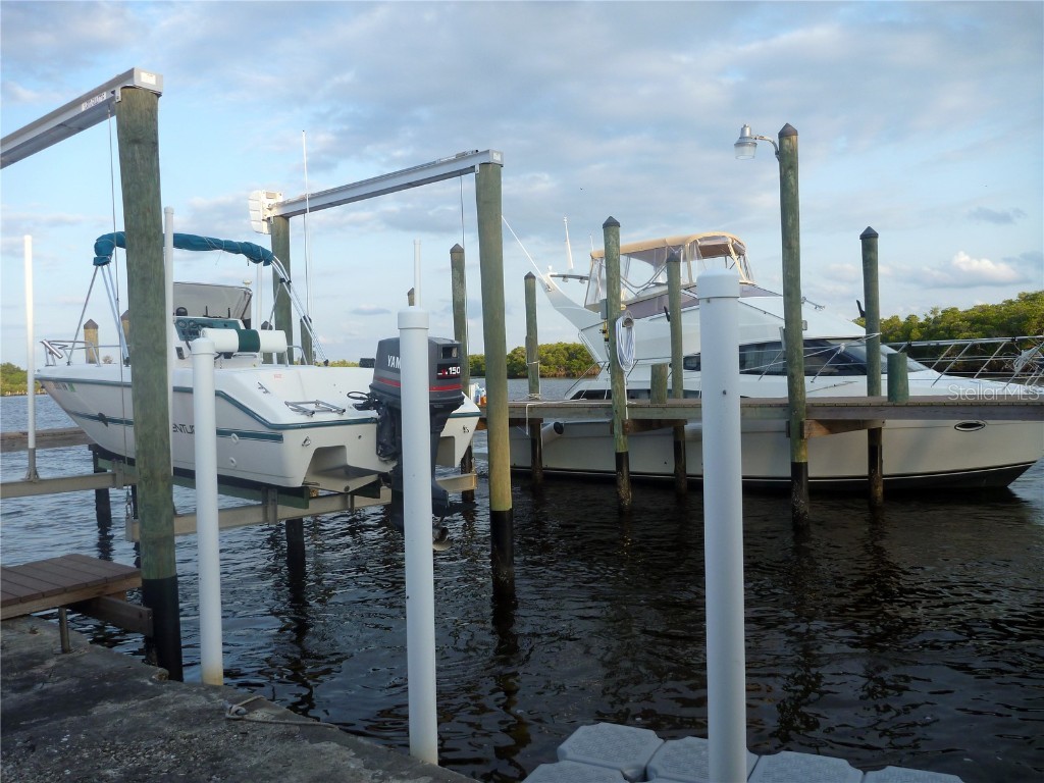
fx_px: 844
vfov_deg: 49.7
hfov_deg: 63.4
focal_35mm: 28
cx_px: 522
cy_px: 392
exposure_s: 1/200
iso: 80
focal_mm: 4.9
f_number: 3.3
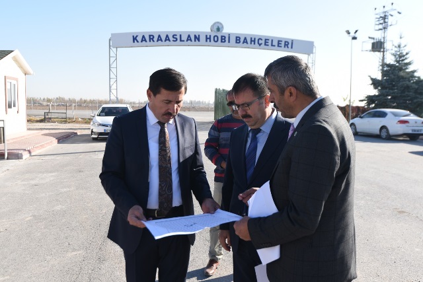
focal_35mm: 32
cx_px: 212
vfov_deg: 41.1
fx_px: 376
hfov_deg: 58.7
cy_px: 141
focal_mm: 32
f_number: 5
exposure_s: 1/320
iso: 125
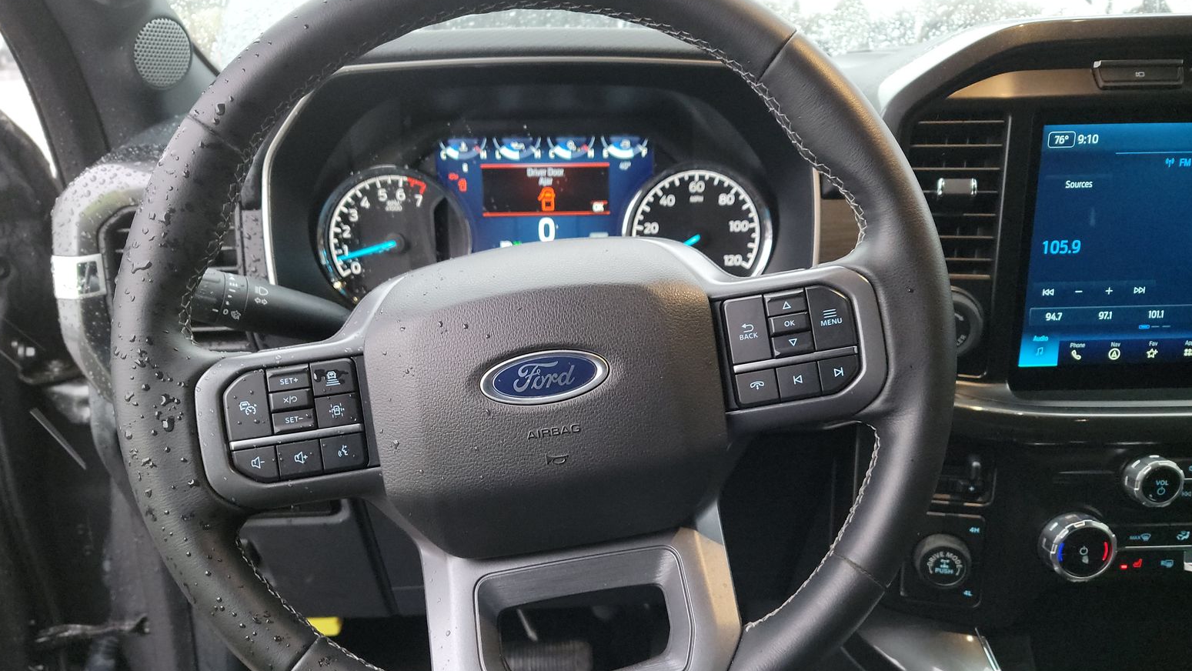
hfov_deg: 69.8
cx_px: 585
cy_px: 377
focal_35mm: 27
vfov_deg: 42.8
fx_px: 854
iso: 1053
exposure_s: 1/59
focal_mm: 6.7
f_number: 1.8
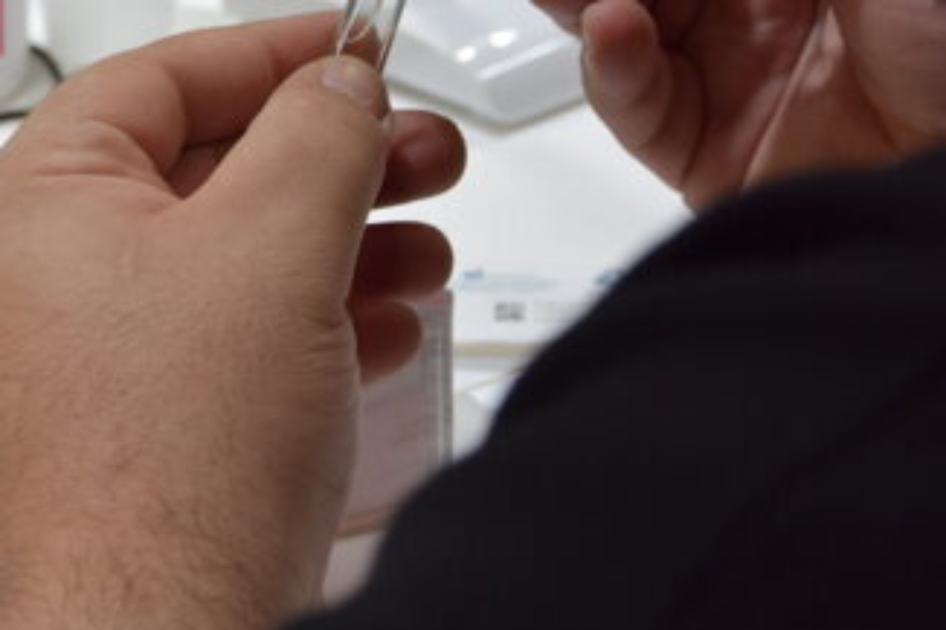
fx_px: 4710
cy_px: -115
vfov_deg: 7.6
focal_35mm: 179
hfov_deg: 11.4
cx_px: 165
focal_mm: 45
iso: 400
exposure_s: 1/125
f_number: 5.6
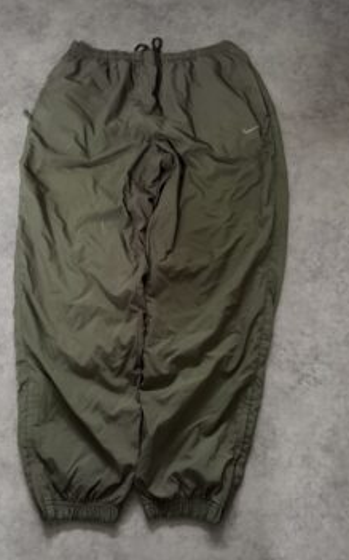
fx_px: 442
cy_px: 294
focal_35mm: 29
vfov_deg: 64.6
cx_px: 153
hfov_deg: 43.0
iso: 1000
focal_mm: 6.76
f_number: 1.78
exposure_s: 1/30
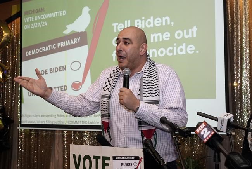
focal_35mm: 52
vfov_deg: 26.1
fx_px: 364
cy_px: 84
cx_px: 126
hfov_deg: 38.1
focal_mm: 35
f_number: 4
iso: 1600
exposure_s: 1/500
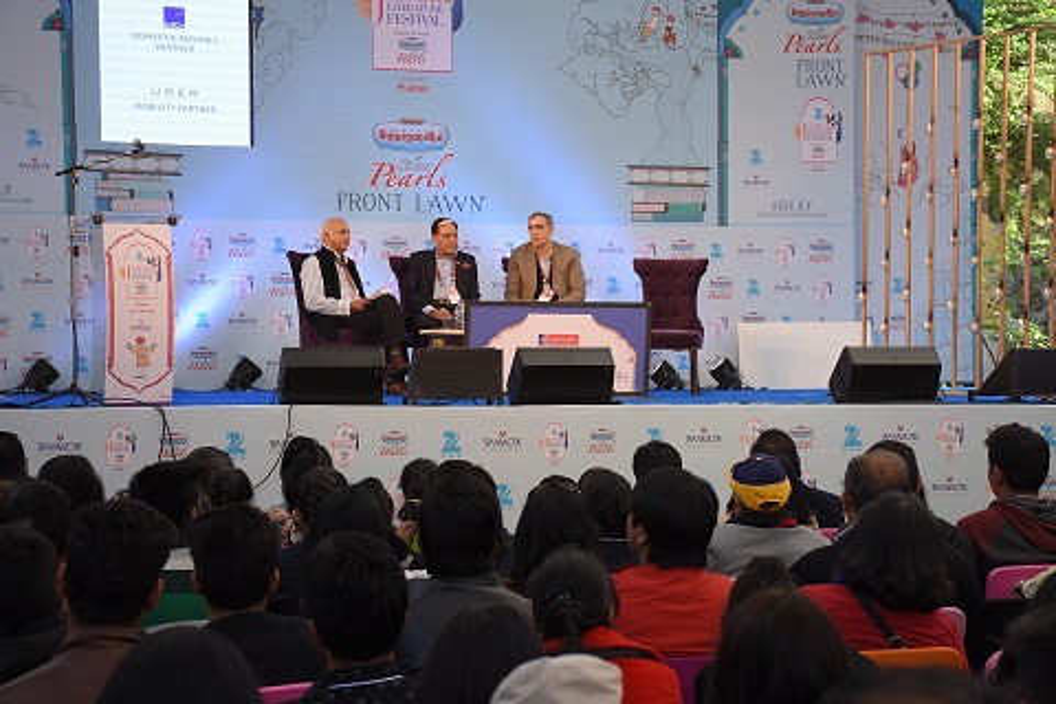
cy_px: 352
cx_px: 528
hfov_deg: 26.0
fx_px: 2288
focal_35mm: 78
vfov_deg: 17.5
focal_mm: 52
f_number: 6.3
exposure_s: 1/125
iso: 400
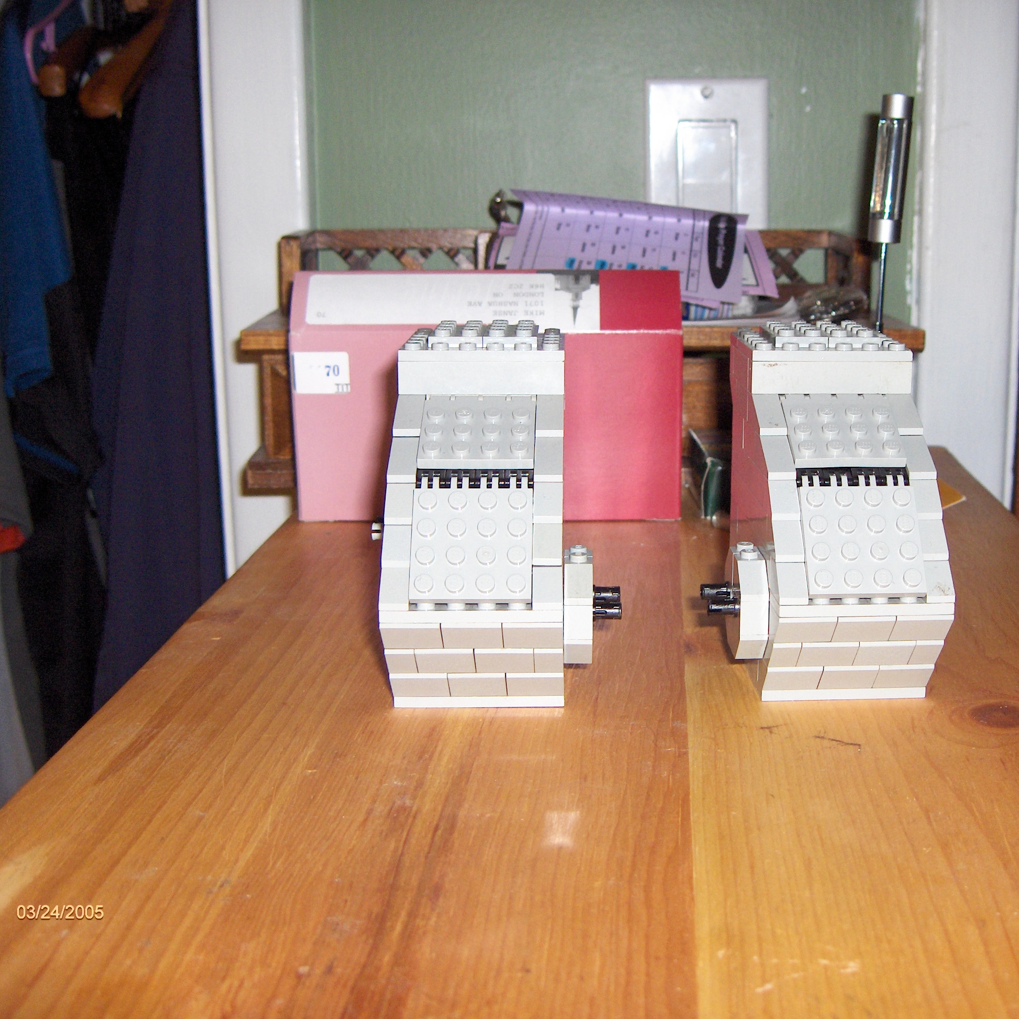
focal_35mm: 46
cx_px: 627
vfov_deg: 36.8
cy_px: 508
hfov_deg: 36.6
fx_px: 1532
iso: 100
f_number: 2.8
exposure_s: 1/60
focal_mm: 8
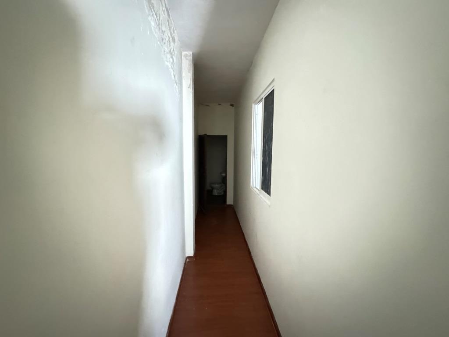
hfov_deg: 102.1
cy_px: 168
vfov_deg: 85.7
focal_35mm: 14
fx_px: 182
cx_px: 224
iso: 2500
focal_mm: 2.22
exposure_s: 1/26
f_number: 2.2
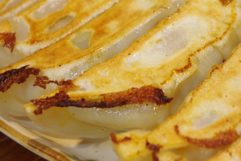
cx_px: 172
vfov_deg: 9.6
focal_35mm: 143
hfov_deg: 14.3
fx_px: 958
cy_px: 57
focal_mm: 55
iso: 400
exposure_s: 1/10
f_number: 8
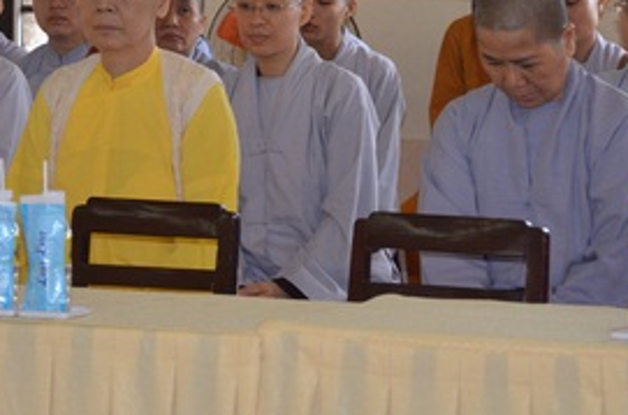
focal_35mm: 209
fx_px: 3635
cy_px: -34
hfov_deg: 9.9
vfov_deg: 6.5
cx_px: 146
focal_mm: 58
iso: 1000
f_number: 5
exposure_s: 1/200
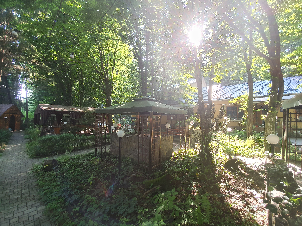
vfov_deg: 89.9
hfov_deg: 106.2
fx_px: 113
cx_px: 151
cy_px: 113
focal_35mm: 13
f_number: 2.2
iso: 80
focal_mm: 1.8
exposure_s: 1/50
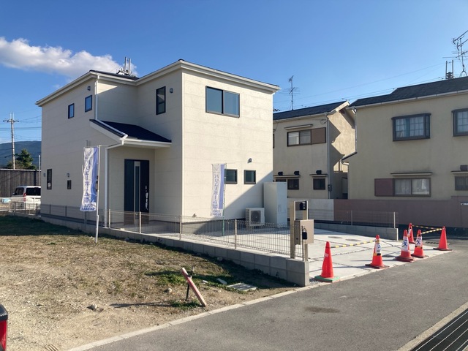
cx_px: 234
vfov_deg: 49.7
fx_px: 379
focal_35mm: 28
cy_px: 176
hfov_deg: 63.4
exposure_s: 1/2288
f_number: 1.8
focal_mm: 3.99
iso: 20
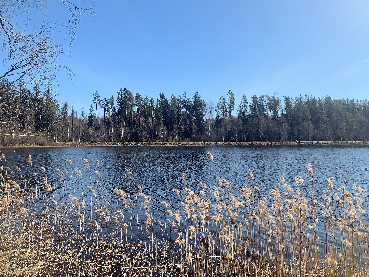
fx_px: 277
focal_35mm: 26
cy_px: 138
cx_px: 184
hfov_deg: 67.3
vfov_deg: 53.1
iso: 25
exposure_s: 1/1880
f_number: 1.8
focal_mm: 4.25
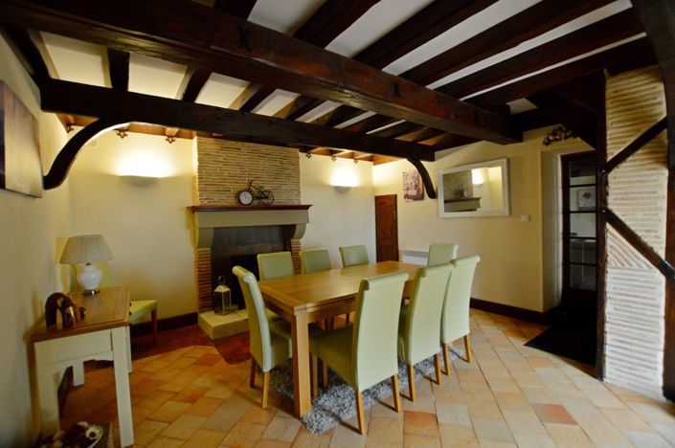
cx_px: 338
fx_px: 281
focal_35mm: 15
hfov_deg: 100.5
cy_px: 224
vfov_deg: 77.2
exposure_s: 1/60
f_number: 3.5
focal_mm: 10
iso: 1600
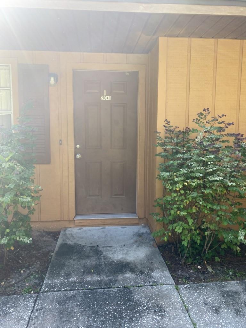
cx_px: 123
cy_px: 164
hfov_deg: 53.1
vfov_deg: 67.3
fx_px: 246
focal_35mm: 26
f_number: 1.8
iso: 32
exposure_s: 1/222
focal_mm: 4.25
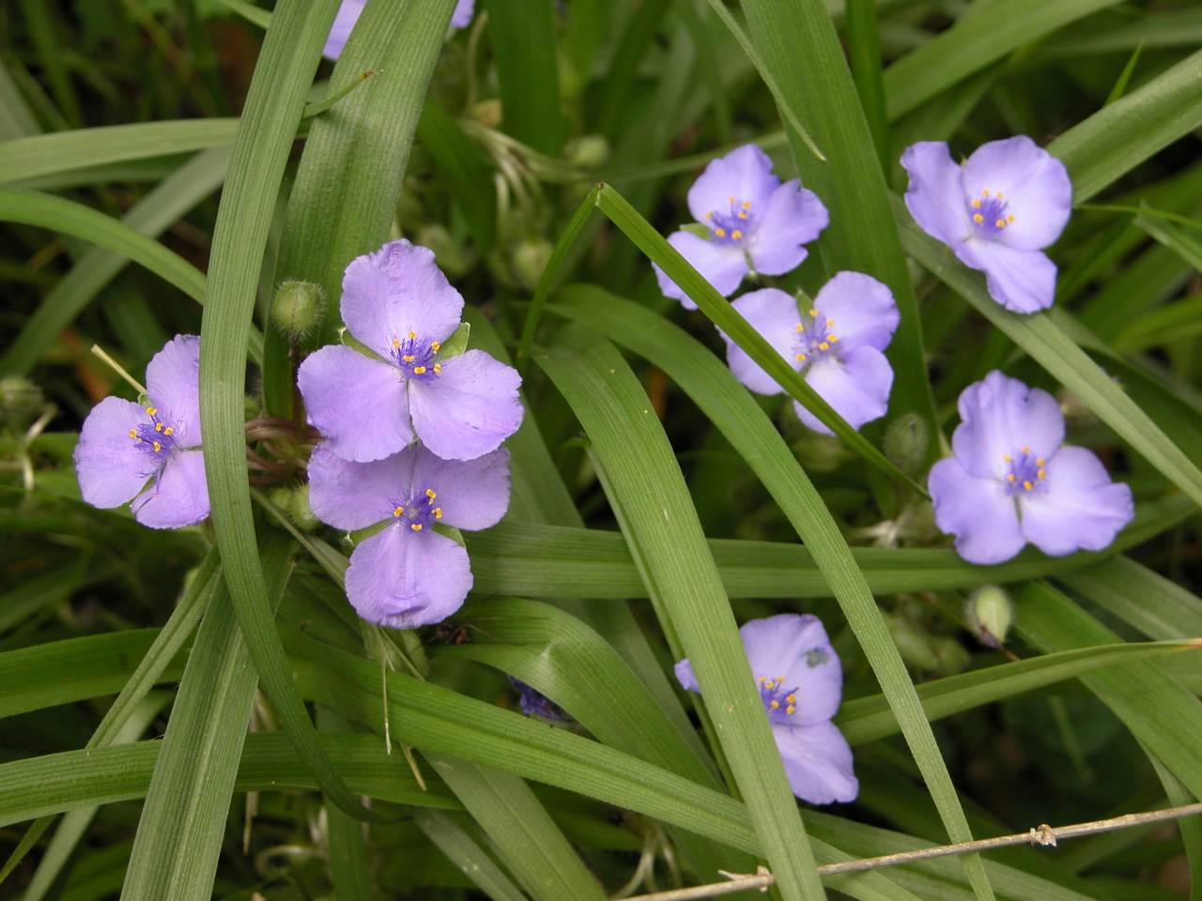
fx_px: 3229
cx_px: 601
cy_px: 450
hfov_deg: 21.1
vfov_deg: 15.9
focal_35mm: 93
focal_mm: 23.7
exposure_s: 1/38.1
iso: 100
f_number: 3.6
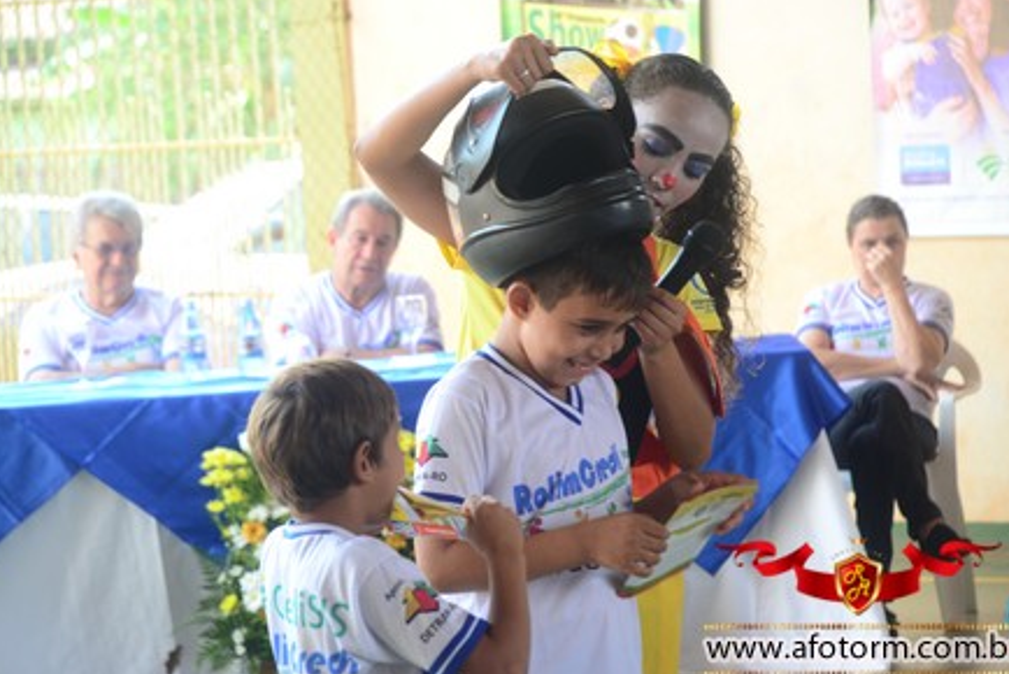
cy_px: 339
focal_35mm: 174
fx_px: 4880
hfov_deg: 11.8
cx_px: 509
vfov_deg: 7.9
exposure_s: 1/100
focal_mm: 112
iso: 400
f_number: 5.6
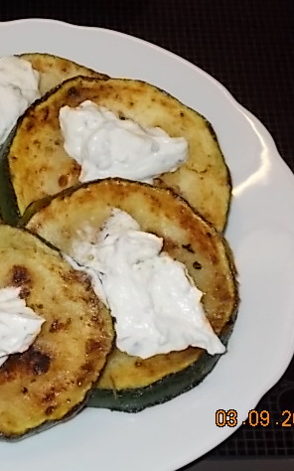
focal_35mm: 83
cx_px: 39
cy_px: 236
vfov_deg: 24.9
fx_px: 1065
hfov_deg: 15.6
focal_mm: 10.3
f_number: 4.9
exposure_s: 1/30
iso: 200
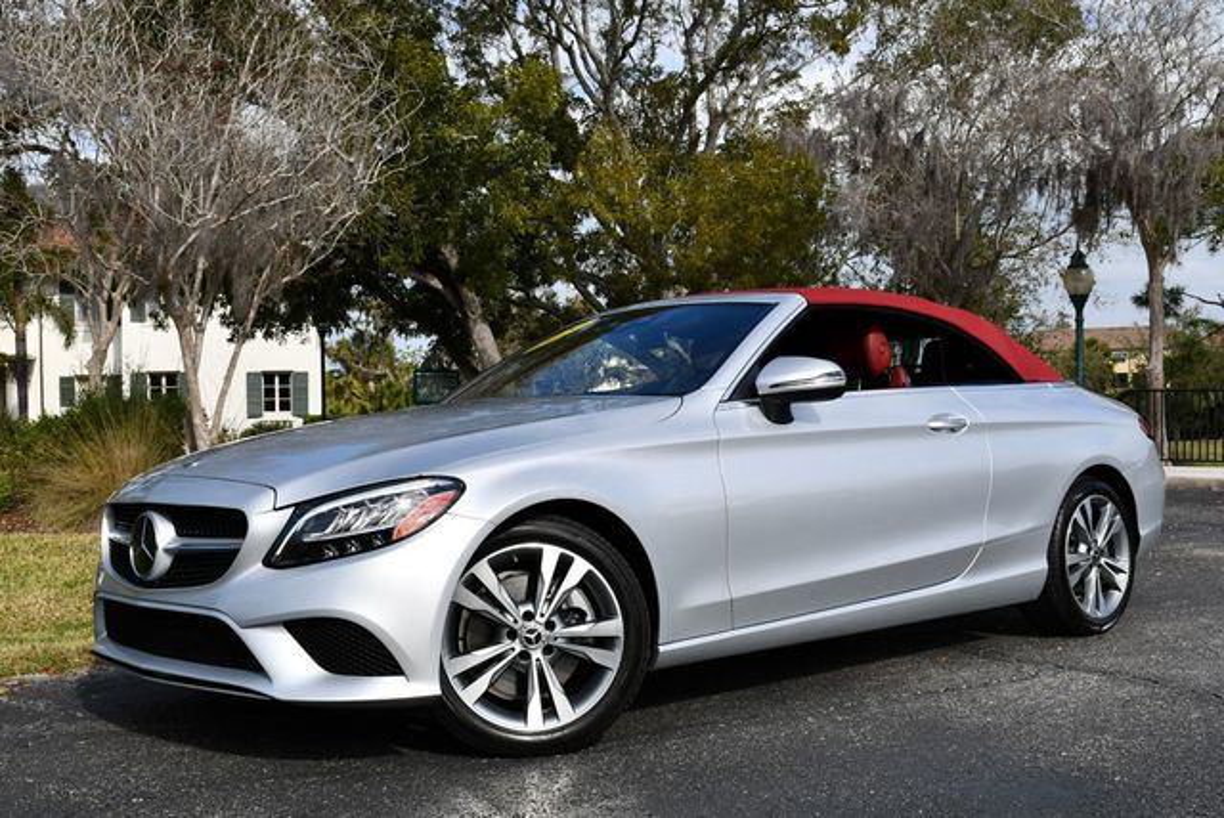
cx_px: 612
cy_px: 409
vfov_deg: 30.6
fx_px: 1497
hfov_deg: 44.5
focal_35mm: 44
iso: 100
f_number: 9
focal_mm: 22
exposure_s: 1/320
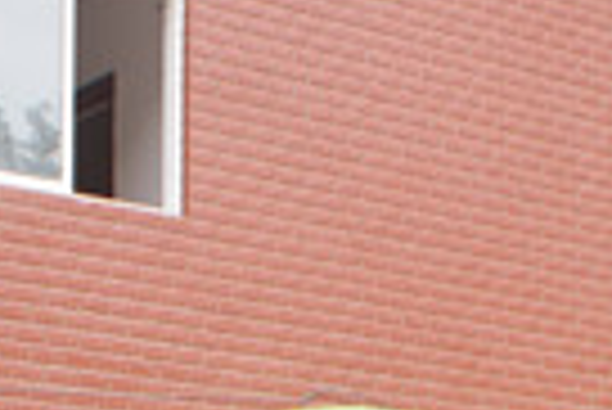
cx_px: 634
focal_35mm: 132
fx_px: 2246
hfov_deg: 15.2
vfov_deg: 9.6
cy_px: 881
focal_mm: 20
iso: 100
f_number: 9
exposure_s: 1/60
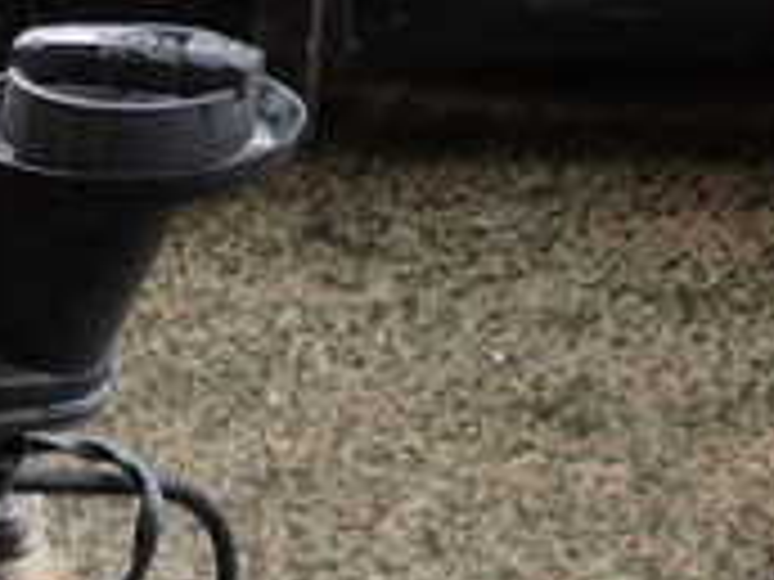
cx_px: -472
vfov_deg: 15.3
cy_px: 935
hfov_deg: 19.0
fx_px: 1945
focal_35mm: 87
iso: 200
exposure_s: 1/50
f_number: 2
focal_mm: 4.5
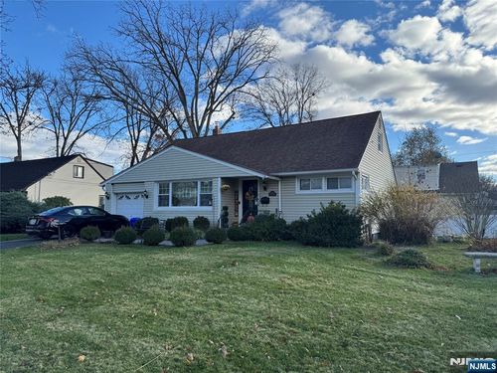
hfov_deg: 71.6
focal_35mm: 24
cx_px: 248
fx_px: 345
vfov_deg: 56.8
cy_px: 186
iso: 80
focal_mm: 6.76
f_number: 1.78
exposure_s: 1/2331
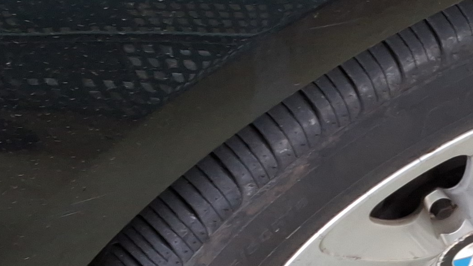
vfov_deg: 12.6
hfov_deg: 21.7
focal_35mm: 95
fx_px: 1192
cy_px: 246
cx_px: 459
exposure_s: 1/40
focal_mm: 2.91
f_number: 1.9
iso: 72
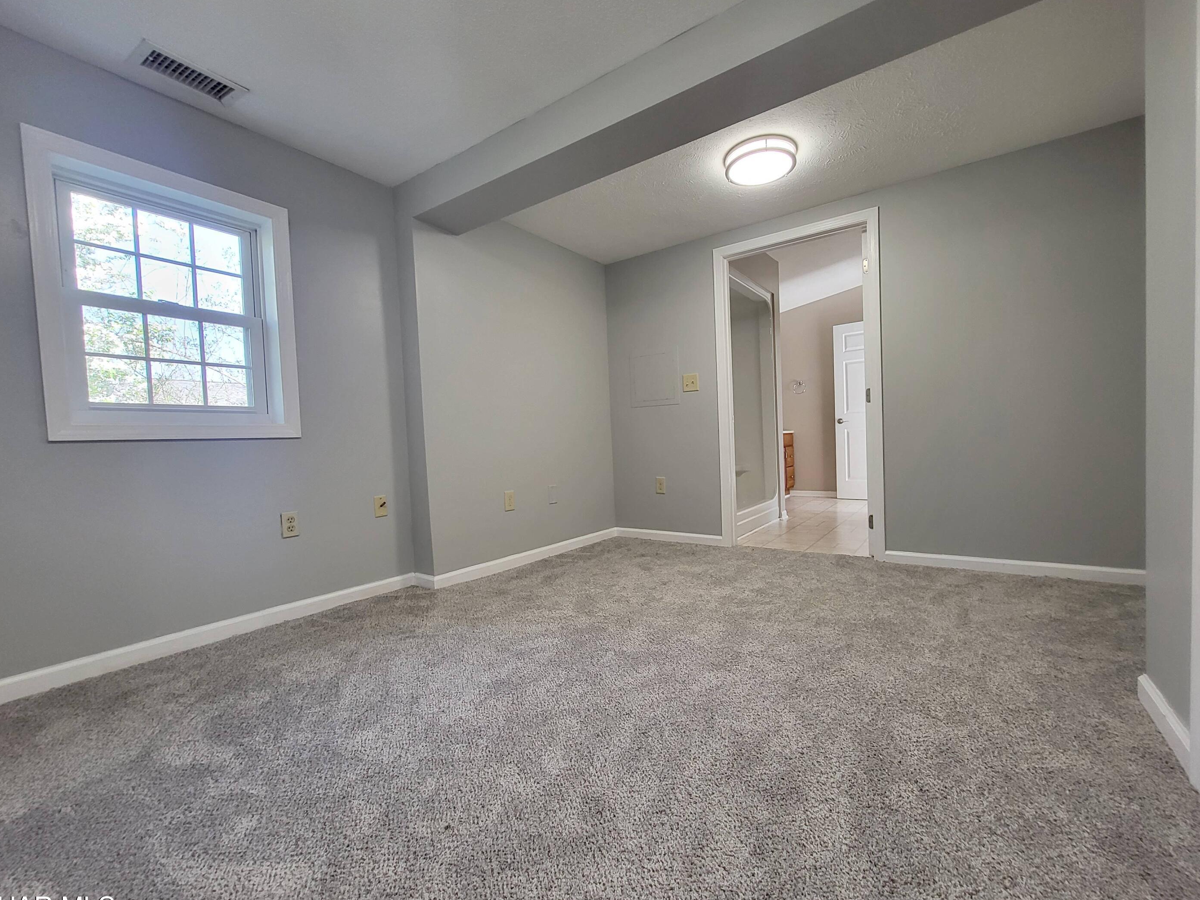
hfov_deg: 102.0
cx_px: 622
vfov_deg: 85.6
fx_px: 485
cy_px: 467
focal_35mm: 14
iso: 125
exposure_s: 1/60
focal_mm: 1.74
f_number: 2.2
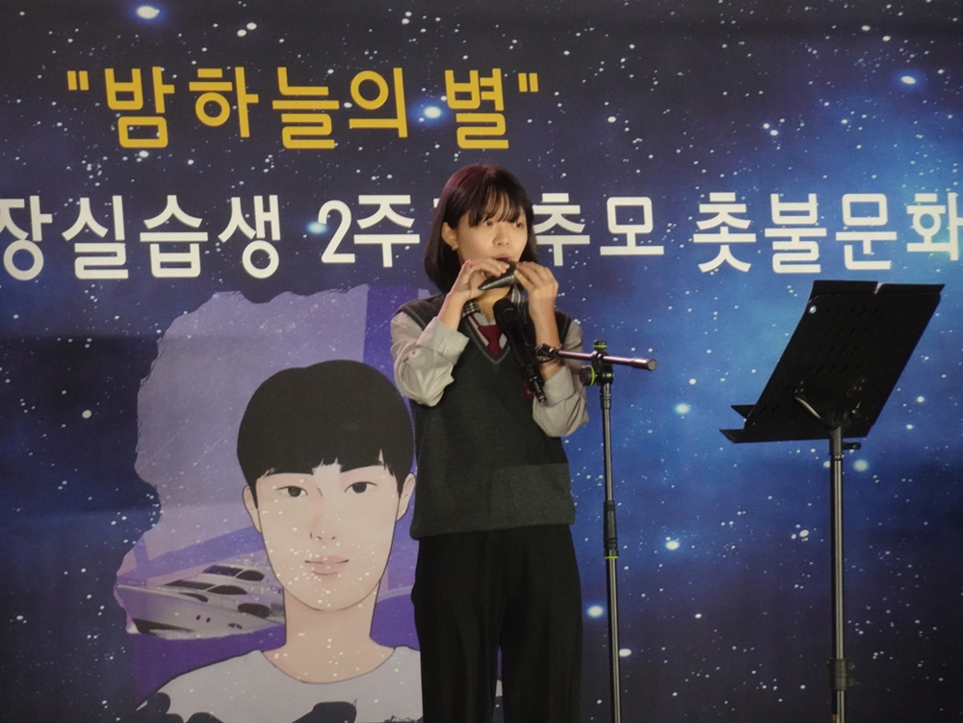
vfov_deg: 5.3
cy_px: 362
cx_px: 482
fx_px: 7762
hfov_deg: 7.1
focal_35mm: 279
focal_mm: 45.14
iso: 800
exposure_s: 1/13
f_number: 6.3
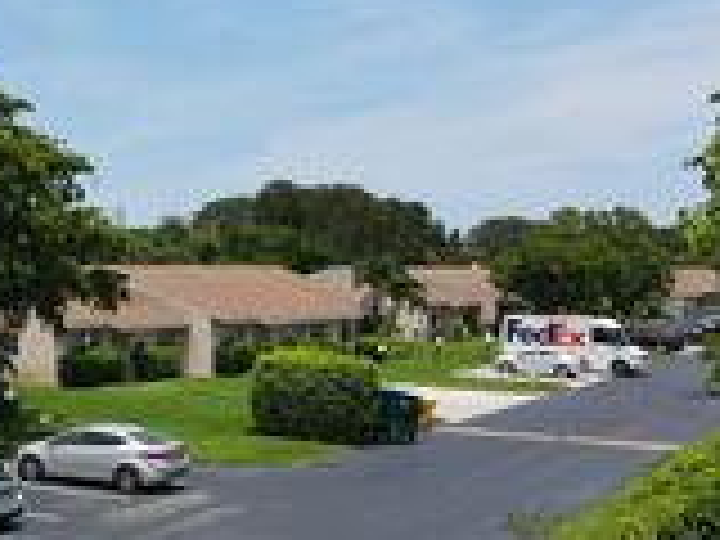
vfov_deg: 24.4
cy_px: 288
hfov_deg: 29.6
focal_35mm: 60
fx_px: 1248
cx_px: -32
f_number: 2.8
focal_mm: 4.5
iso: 100
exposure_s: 1/725
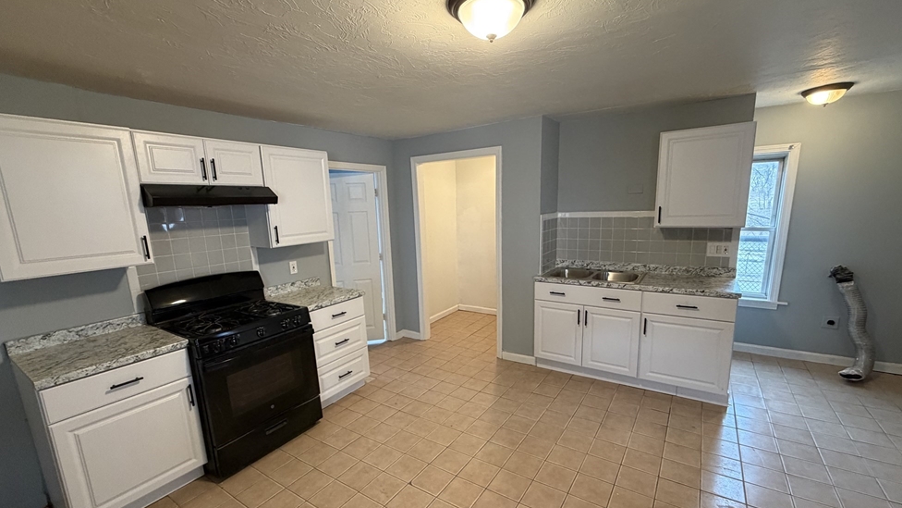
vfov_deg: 67.0
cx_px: 451
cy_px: 277
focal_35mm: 16
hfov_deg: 99.4
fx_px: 383
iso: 400
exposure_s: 1/60
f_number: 2.2
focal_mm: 2.22
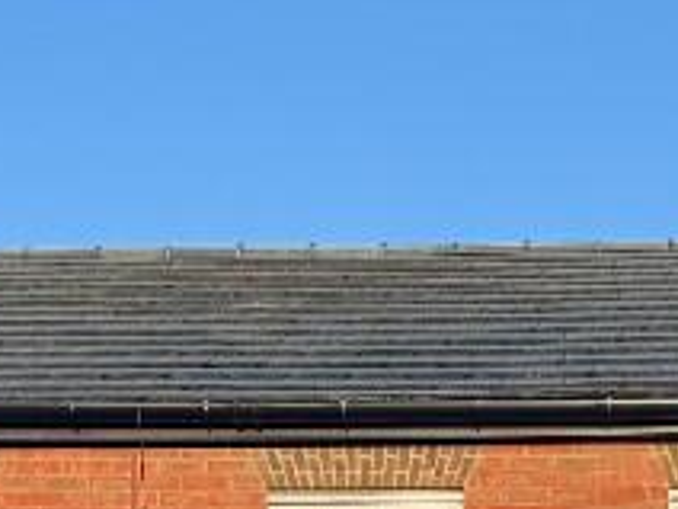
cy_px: 1069
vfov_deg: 11.3
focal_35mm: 116
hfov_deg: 16.9
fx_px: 2272
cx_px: 515
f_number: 1.78
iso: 80
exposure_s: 1/864
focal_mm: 6.76
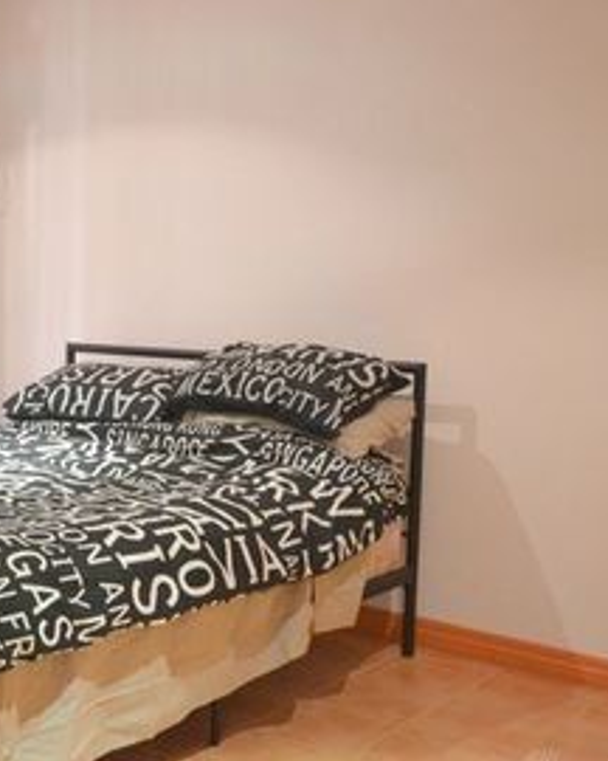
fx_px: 1102
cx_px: 76
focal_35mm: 49
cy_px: 393
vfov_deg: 38.0
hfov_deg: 29.7
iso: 3200
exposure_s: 1/15
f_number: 5.6
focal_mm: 20
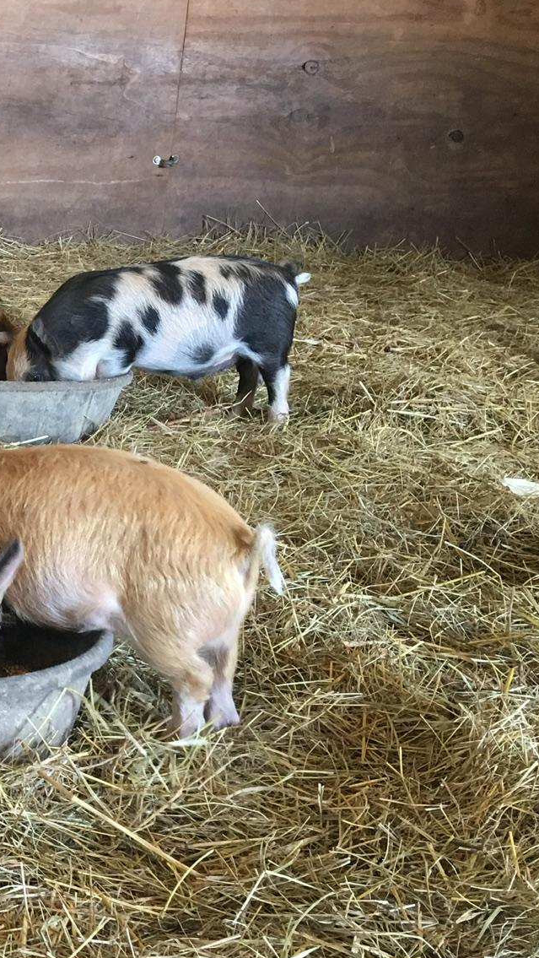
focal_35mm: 57
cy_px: 506
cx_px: -225
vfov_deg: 36.6
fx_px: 1447
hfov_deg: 19.0
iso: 50
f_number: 2.2
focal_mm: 4.15
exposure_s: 1/15
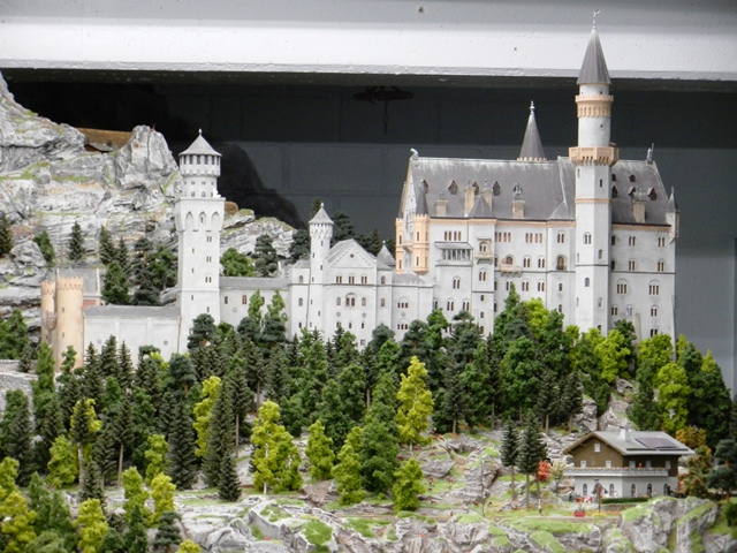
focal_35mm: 165
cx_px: 368
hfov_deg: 12.0
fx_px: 3513
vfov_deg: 9.0
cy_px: 276
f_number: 5.3
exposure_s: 1/15
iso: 400
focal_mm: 29.7
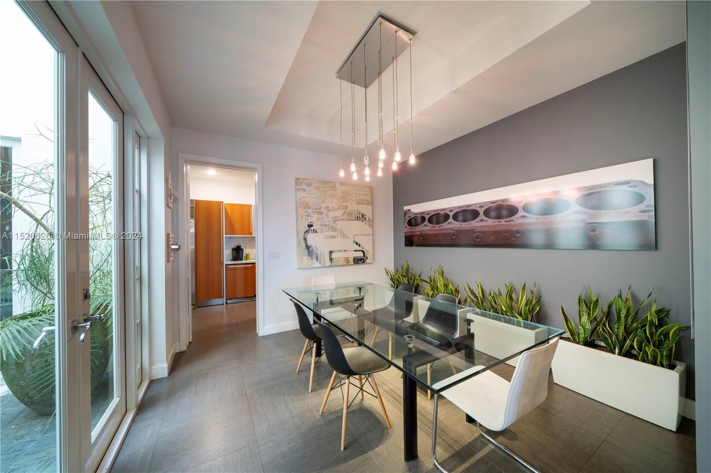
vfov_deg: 90.0
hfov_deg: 112.6
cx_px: 356
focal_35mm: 12
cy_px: 236
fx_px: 237
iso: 125
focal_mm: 12
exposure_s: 1/8
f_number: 6.7
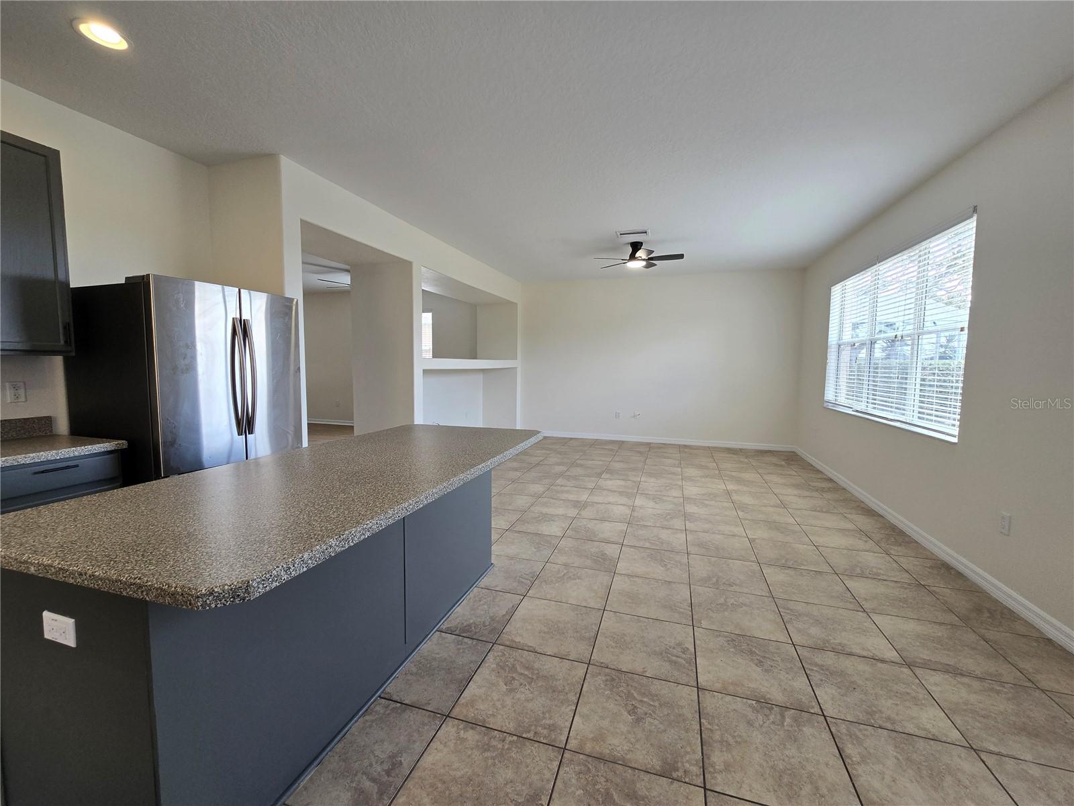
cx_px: 537
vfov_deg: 89.9
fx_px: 403
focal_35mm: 13
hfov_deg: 106.2
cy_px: 403
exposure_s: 1/120
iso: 64
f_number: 2.2
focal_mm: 2.2
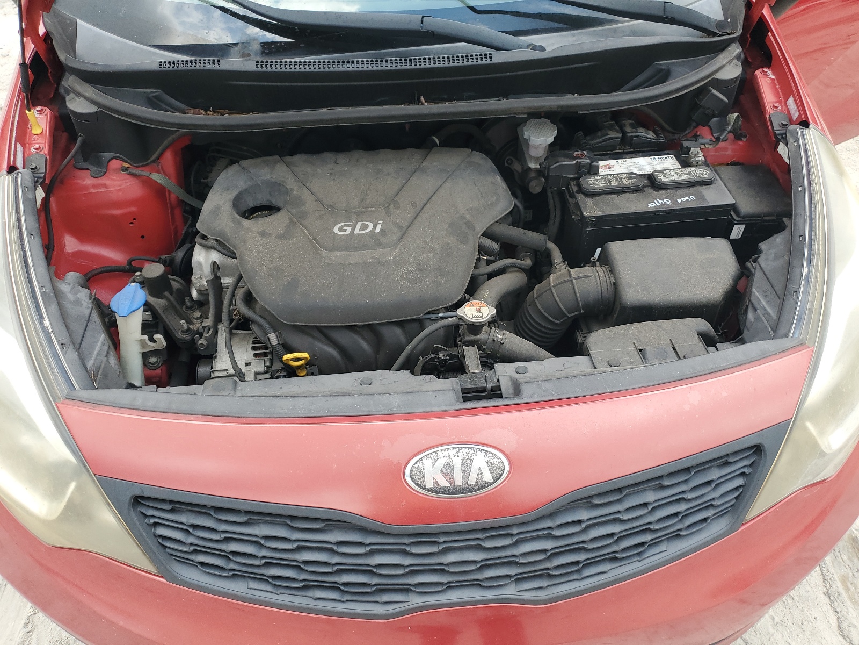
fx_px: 645
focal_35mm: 26
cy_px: 322
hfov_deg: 67.3
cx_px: 430
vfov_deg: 53.1
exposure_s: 1/526
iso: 50
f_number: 1.5
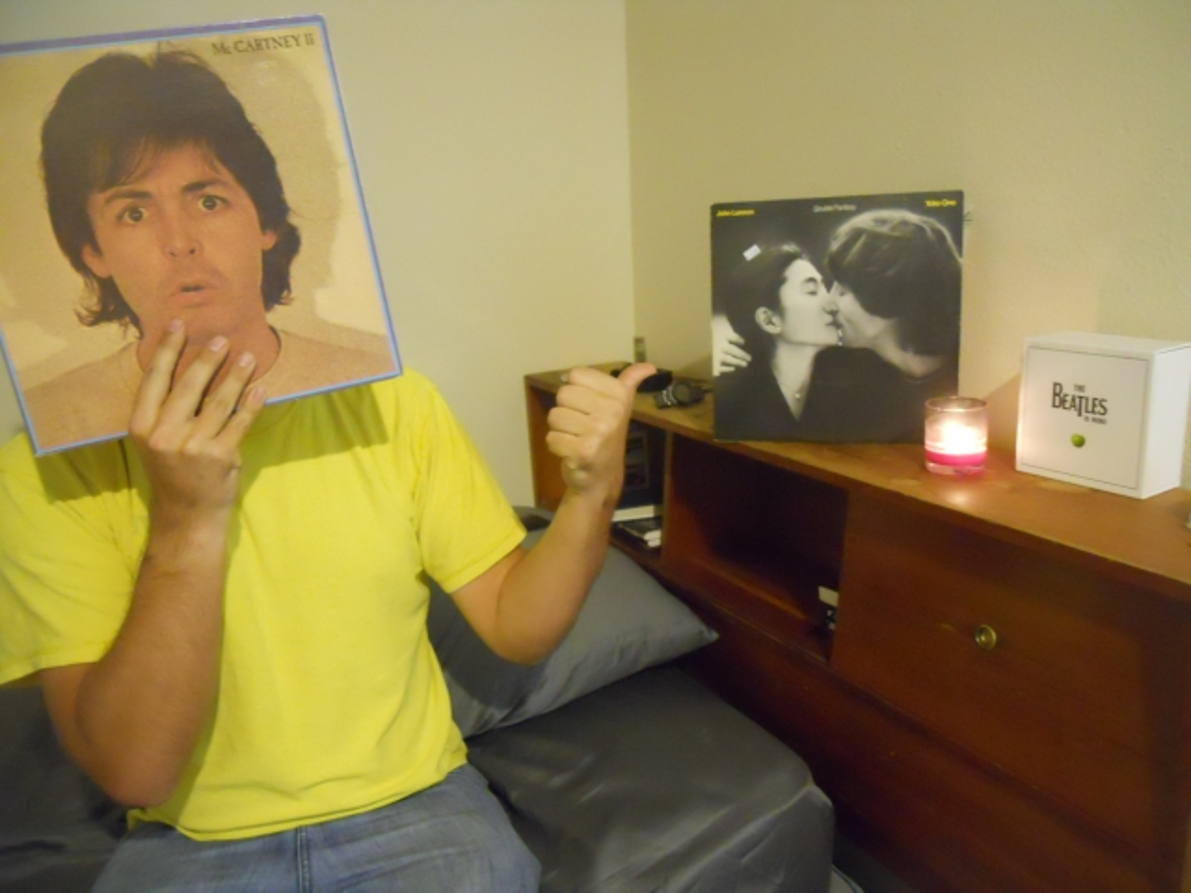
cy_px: 446
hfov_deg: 63.4
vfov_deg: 49.7
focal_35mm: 28
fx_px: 963
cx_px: 596
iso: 800
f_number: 2.7
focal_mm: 5
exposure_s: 1/10
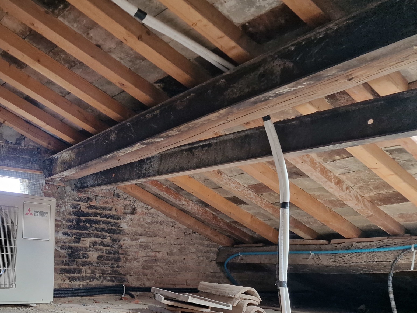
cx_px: 78
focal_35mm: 38
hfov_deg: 46.2
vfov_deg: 36.9
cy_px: 231
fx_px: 458
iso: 800
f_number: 1.8
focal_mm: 6.4
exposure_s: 1/120
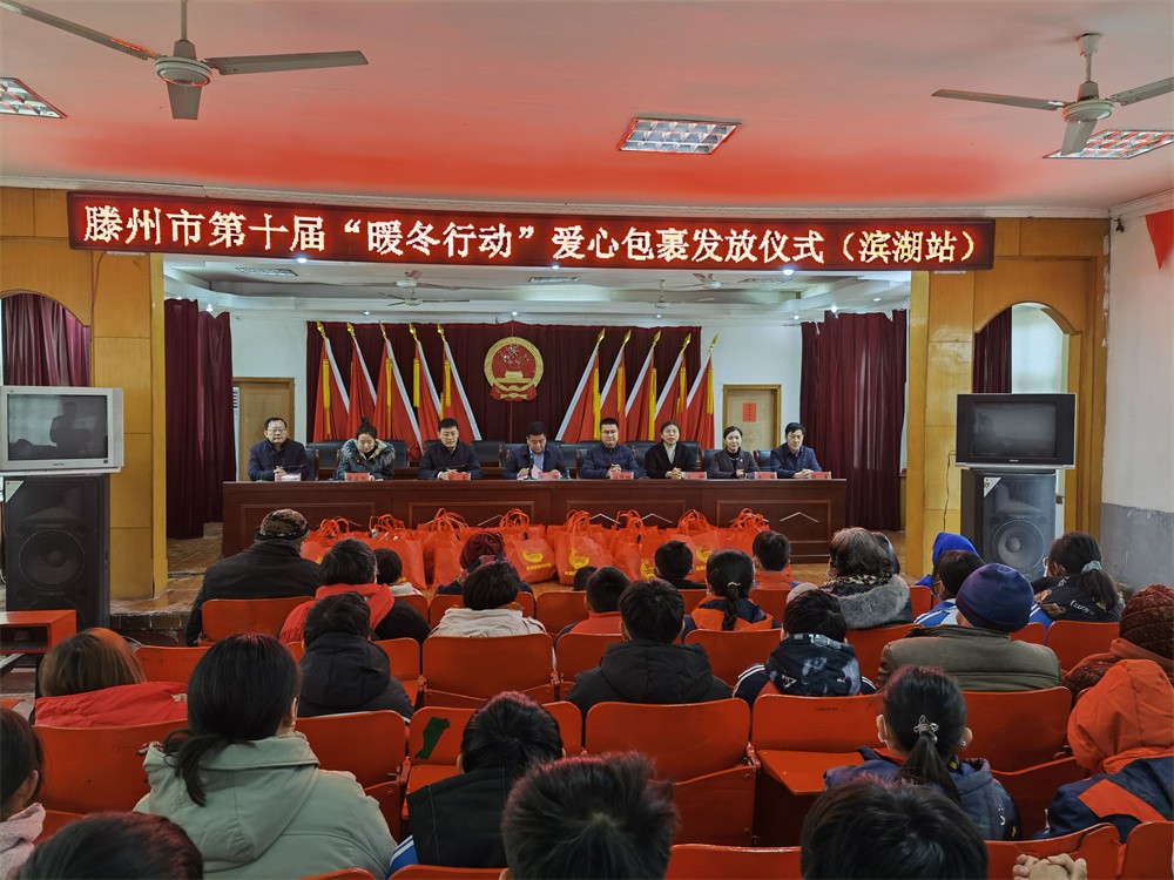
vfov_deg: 51.4
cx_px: 587
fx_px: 916
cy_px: 440
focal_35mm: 27
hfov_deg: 65.3
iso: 125
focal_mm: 6.67
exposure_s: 1/50
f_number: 1.9
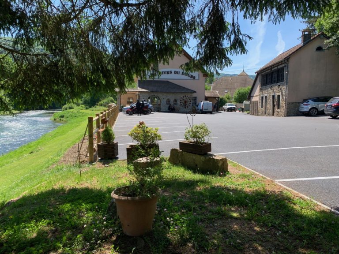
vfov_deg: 53.1
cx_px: 170
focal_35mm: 26
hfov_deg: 67.3
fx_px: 255
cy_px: 127
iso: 25
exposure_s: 1/972
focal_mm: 4.25
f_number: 1.8
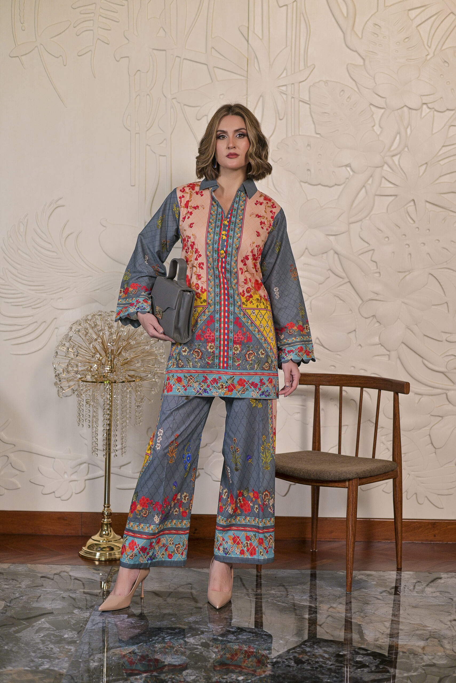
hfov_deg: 27.0
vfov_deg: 39.6
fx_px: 949
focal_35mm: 50
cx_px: 228
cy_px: 342
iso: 250
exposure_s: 1/125
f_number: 2.8
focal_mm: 50
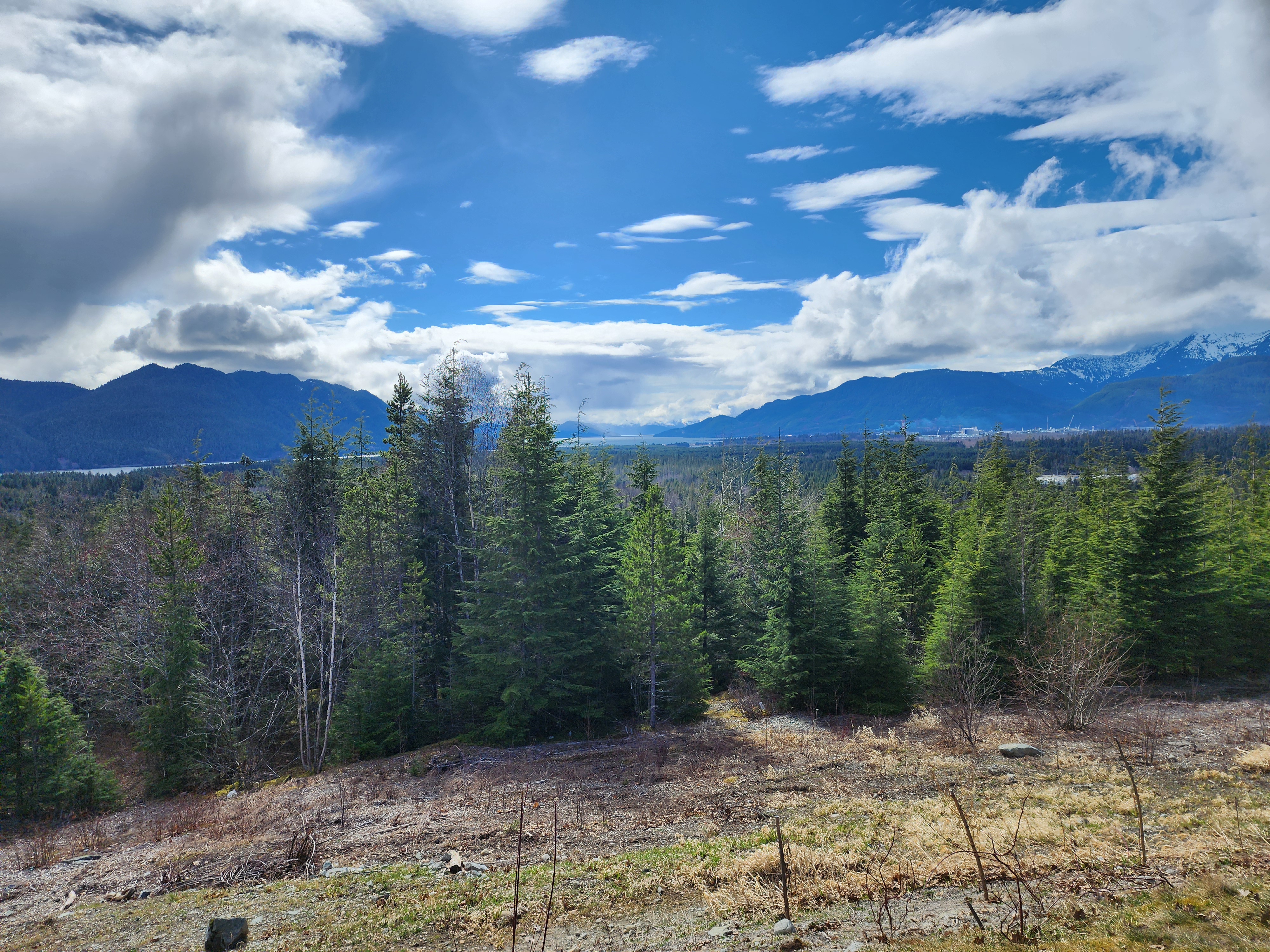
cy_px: 476
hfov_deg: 73.9
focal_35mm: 23
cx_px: 635
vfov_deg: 58.9
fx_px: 844
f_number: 1.8
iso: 12
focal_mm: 6.4
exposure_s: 1/1859
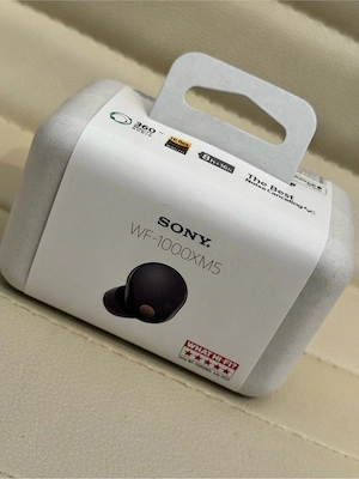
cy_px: 240
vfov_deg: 39.7
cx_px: 180
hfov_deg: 30.3
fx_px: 664
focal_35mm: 48
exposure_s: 1/60
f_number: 1.78
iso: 160
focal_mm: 6.76
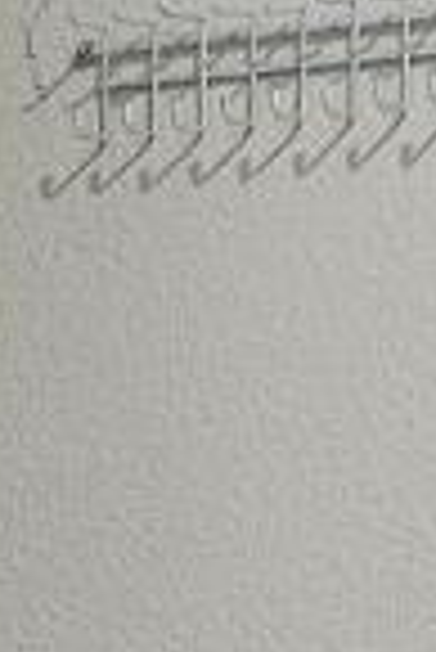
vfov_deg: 7.3
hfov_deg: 5.5
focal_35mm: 247
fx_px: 4476
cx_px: -279
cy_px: 2008
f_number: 1.7
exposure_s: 1/120
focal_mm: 6.3
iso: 500
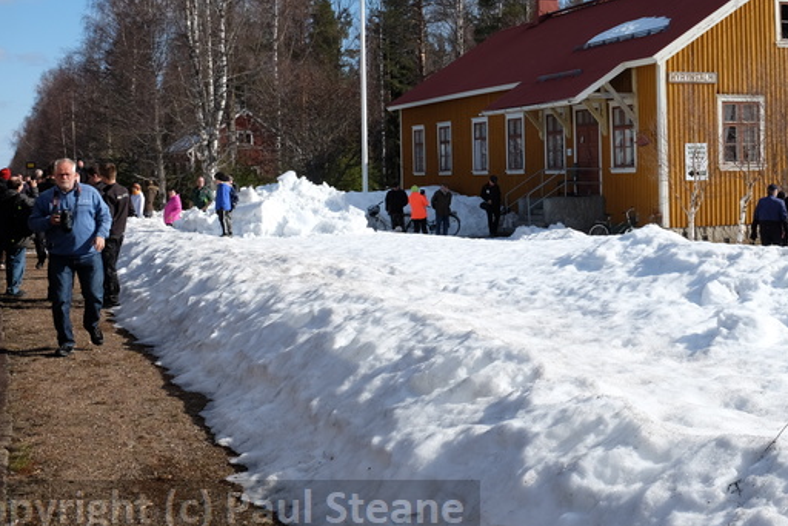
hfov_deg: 38.2
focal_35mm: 51
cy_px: 143
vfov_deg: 26.2
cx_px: 553
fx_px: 1117
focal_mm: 22.3
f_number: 8
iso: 200
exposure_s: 1/420
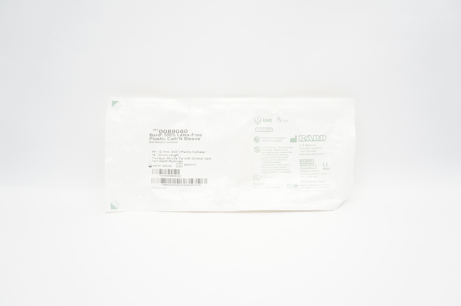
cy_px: 153
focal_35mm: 27
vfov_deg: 47.8
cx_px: 230
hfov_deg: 67.4
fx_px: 345
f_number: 6.3
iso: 800
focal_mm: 18
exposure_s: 1/60
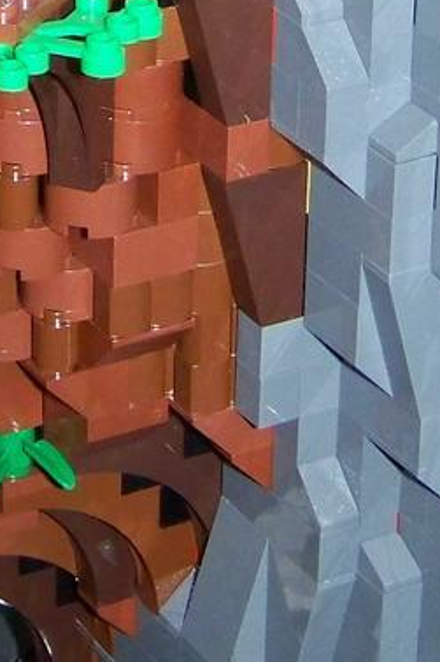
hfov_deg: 8.5
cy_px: -358
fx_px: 2954
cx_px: 44
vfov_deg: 12.1
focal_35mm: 161
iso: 200
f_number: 2.8
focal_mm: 6.3
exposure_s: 1/30
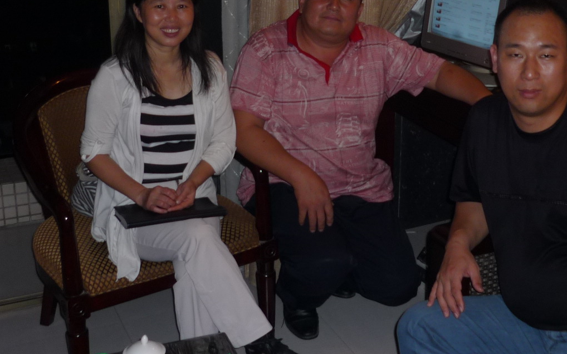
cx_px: 356
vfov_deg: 23.3
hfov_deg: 36.7
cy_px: 86
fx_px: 850
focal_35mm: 55
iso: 100
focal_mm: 5.5
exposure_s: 1/30
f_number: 2.8
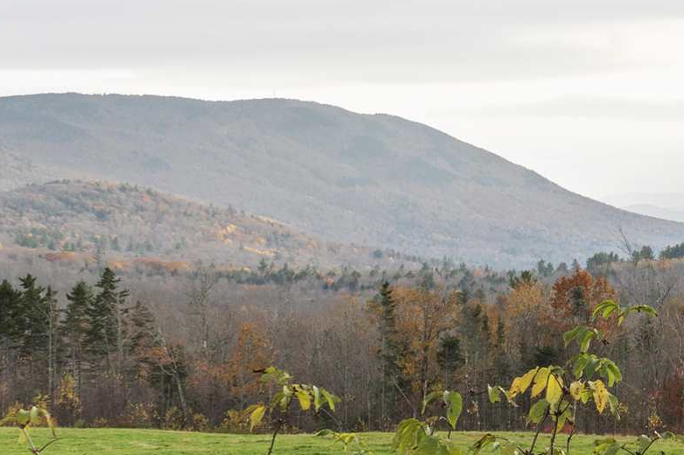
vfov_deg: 11.2
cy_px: 318
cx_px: 859
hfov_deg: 16.0
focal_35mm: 122
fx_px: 2317
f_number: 11
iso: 320
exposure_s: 1/13
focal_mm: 31
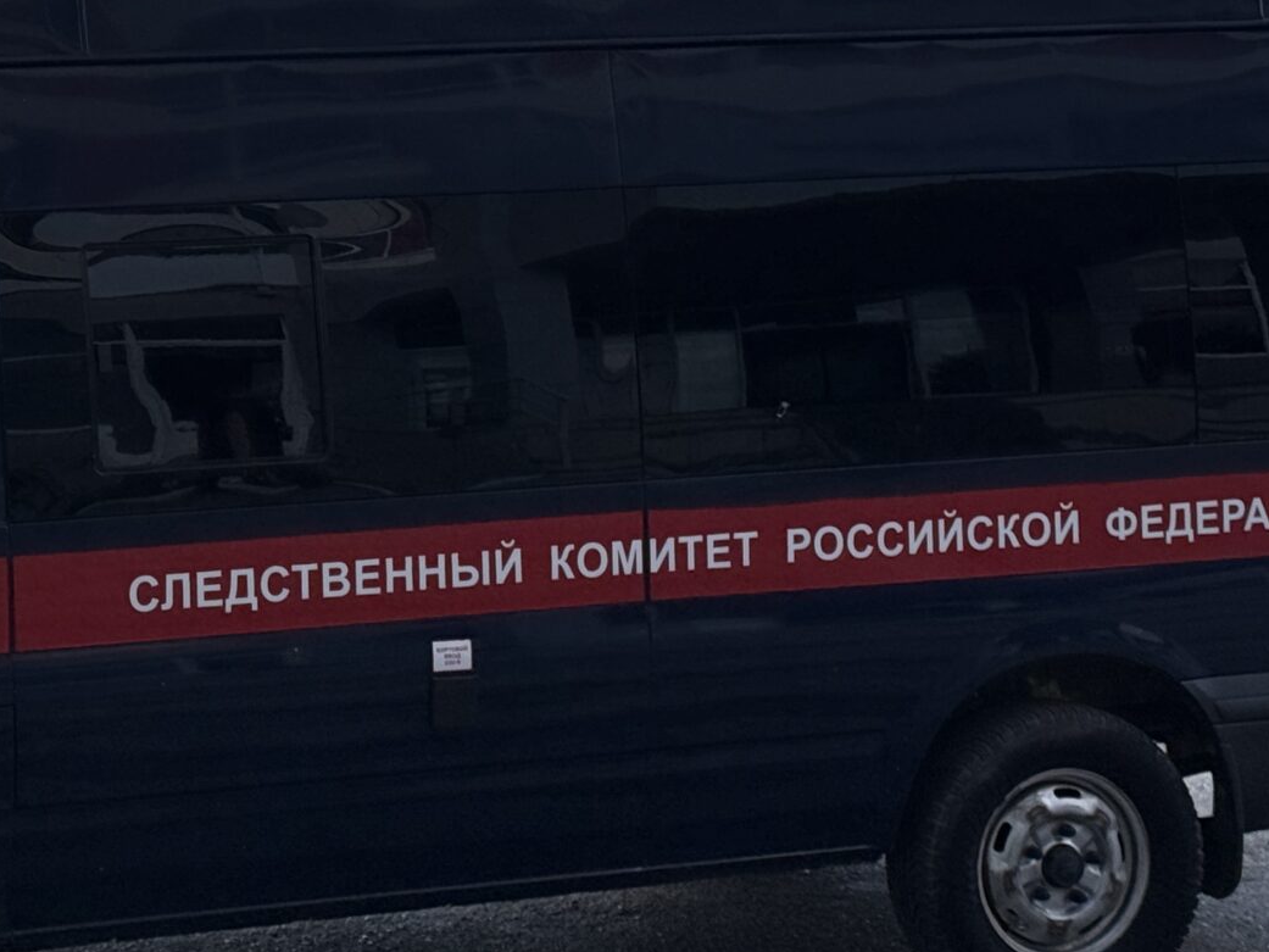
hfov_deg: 32.7
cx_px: 638
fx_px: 2163
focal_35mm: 59
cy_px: 439
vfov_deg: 24.8
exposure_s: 1/4329
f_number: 1.78
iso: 100
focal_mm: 6.76
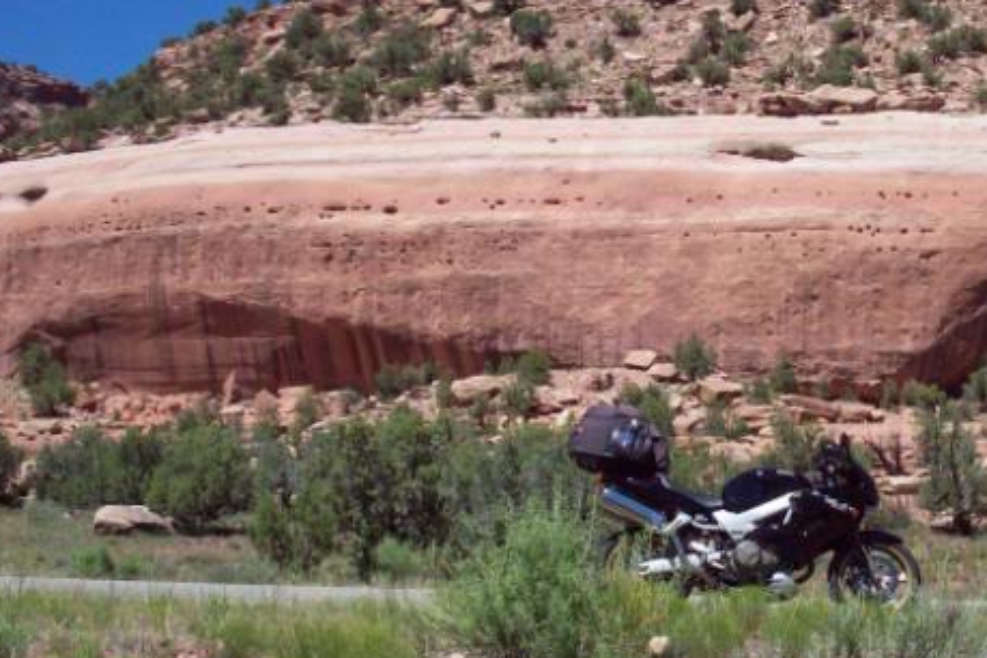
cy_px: 366
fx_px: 1837
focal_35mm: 67
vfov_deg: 20.3
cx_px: 793
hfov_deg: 29.4
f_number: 5.6
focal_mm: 6.2
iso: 80
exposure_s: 1/436
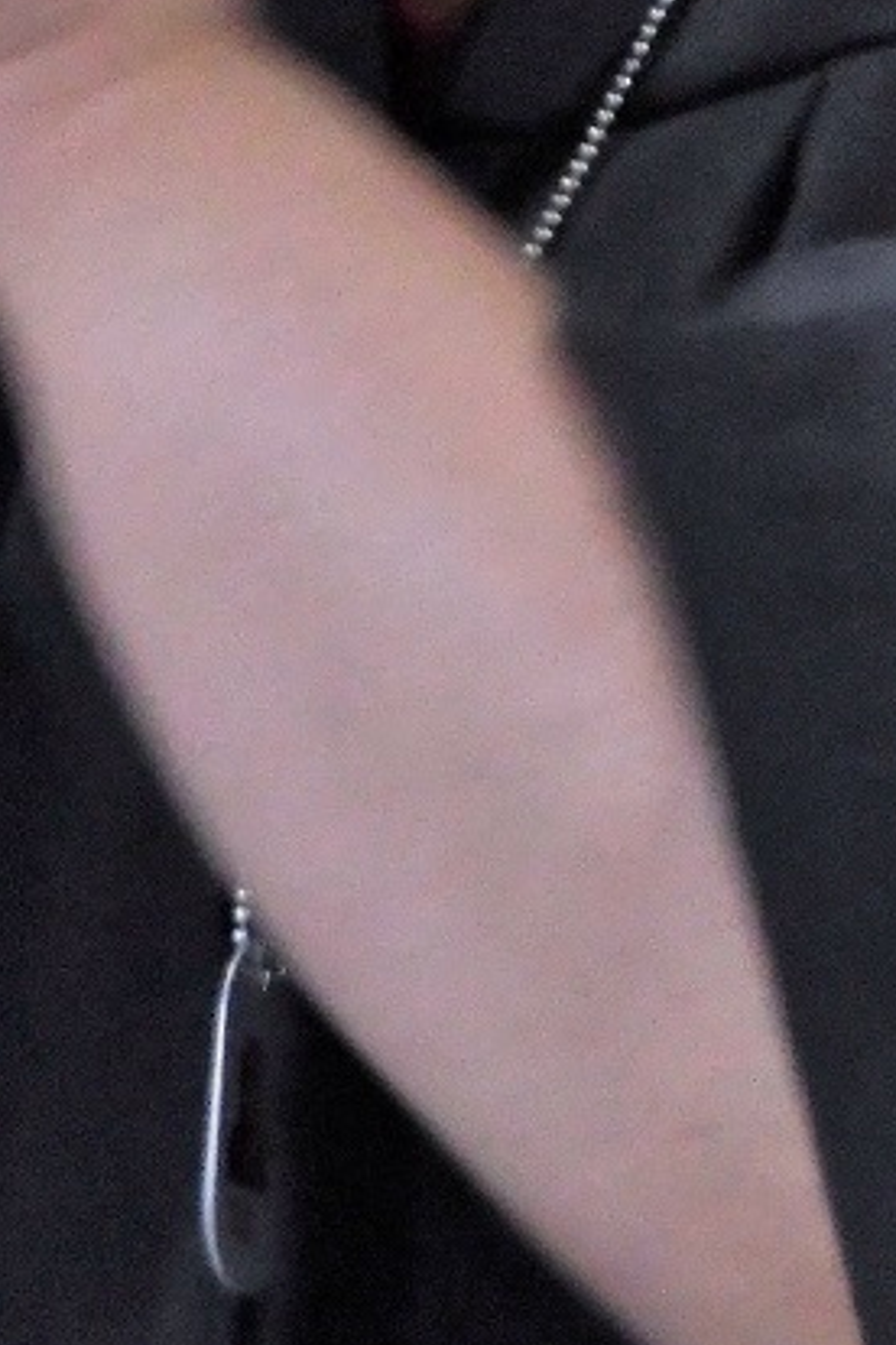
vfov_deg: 2.8
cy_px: -216
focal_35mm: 738
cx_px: 1643
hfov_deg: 1.9
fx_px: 27534
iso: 2000
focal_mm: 95
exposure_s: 1/80
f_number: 5.3
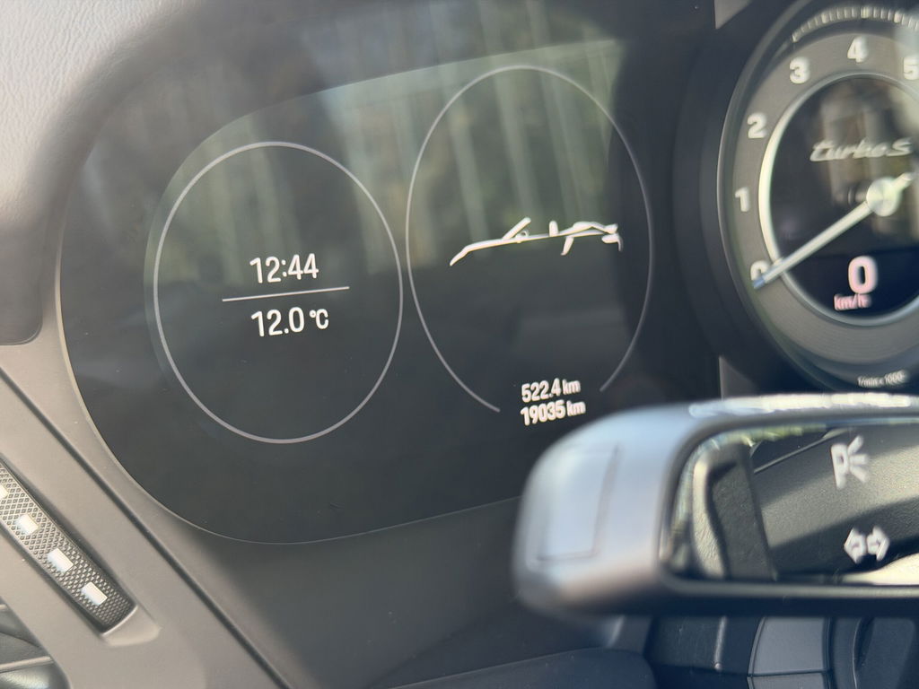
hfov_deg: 39.7
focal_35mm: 48
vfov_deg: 30.3
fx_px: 1274
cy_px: 344
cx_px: 460
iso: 100
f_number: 1.78
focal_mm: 6.76
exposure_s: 1/110
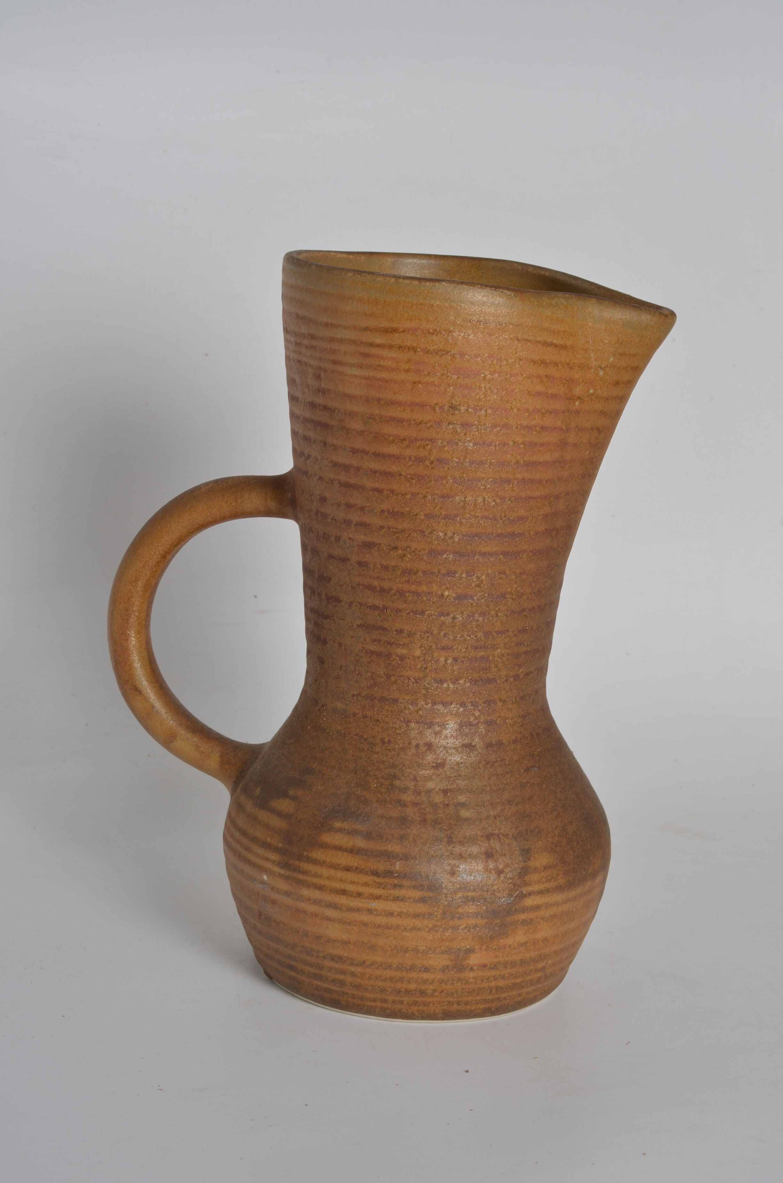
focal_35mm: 75
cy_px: 592
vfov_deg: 27.0
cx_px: 392
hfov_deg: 18.1
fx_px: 2458
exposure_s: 1/125
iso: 100
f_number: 14
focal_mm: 50
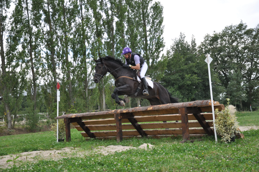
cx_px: 130
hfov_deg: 33.4
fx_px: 431
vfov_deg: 22.6
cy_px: 86
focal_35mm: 60
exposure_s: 1/1000
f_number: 4.5
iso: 640
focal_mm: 40
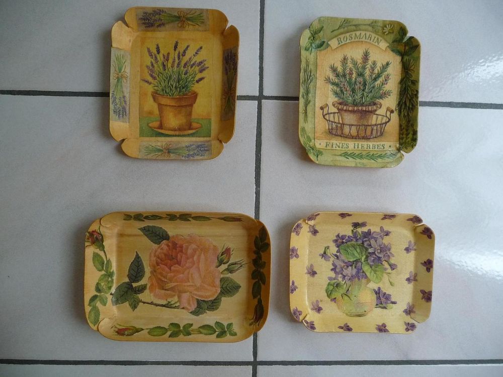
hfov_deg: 63.4
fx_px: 407
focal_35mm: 28
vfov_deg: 49.7
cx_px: 252
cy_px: 188
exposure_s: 1/30
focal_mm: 4.7
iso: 320
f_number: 3.3
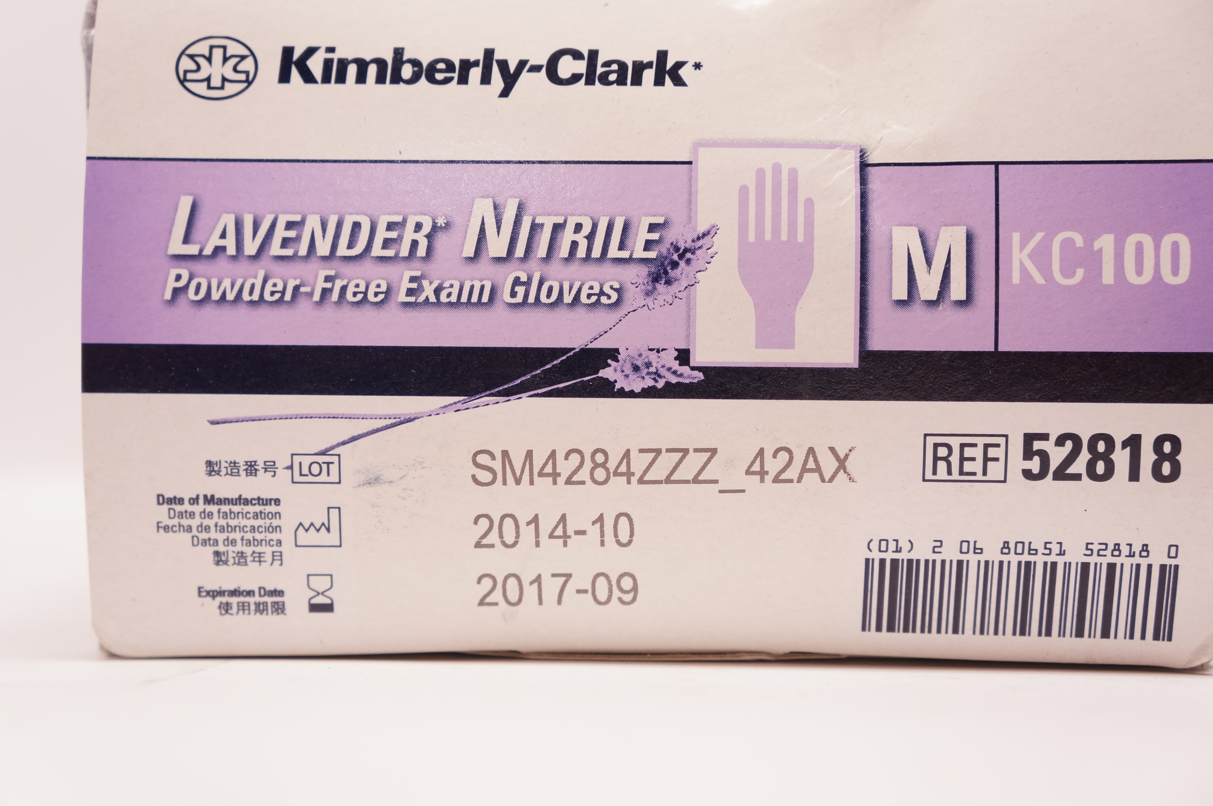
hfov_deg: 40.0
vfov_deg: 27.2
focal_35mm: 50
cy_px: 403
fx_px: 1666
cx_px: 606
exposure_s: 1/80
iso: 800
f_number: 4.5
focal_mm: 33
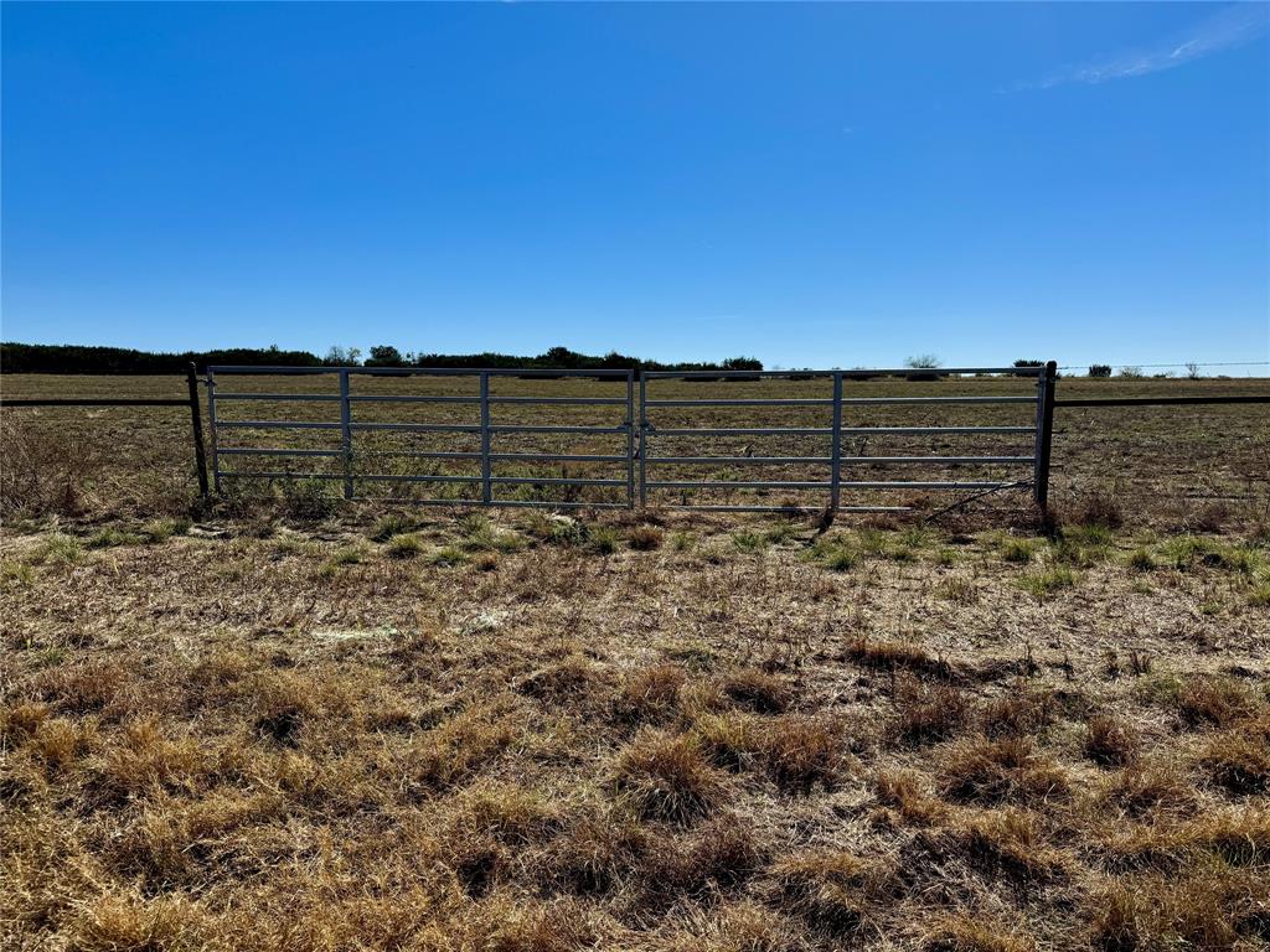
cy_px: 476
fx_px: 881
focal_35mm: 24
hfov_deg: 71.6
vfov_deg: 56.8
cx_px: 635
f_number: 1.78
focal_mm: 6.76
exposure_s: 1/9009
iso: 80
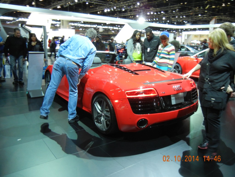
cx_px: 118
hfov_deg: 60.0
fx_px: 204
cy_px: 88
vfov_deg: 46.8
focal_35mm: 30
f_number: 3.5
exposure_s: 1/40
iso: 400
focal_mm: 5.4
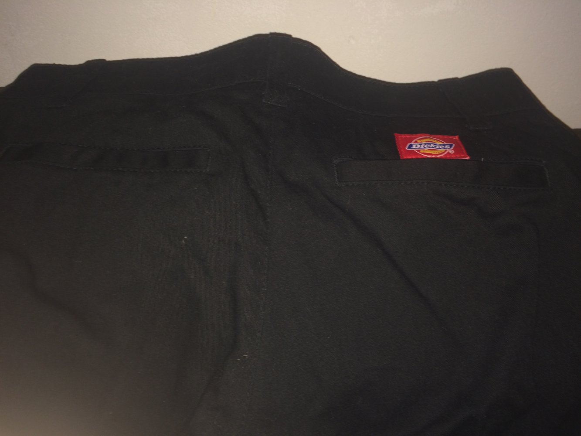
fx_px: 487
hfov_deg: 61.7
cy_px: 218
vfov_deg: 48.2
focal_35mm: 29
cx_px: 290
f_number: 2.2
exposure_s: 1/26
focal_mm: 4.15
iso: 32
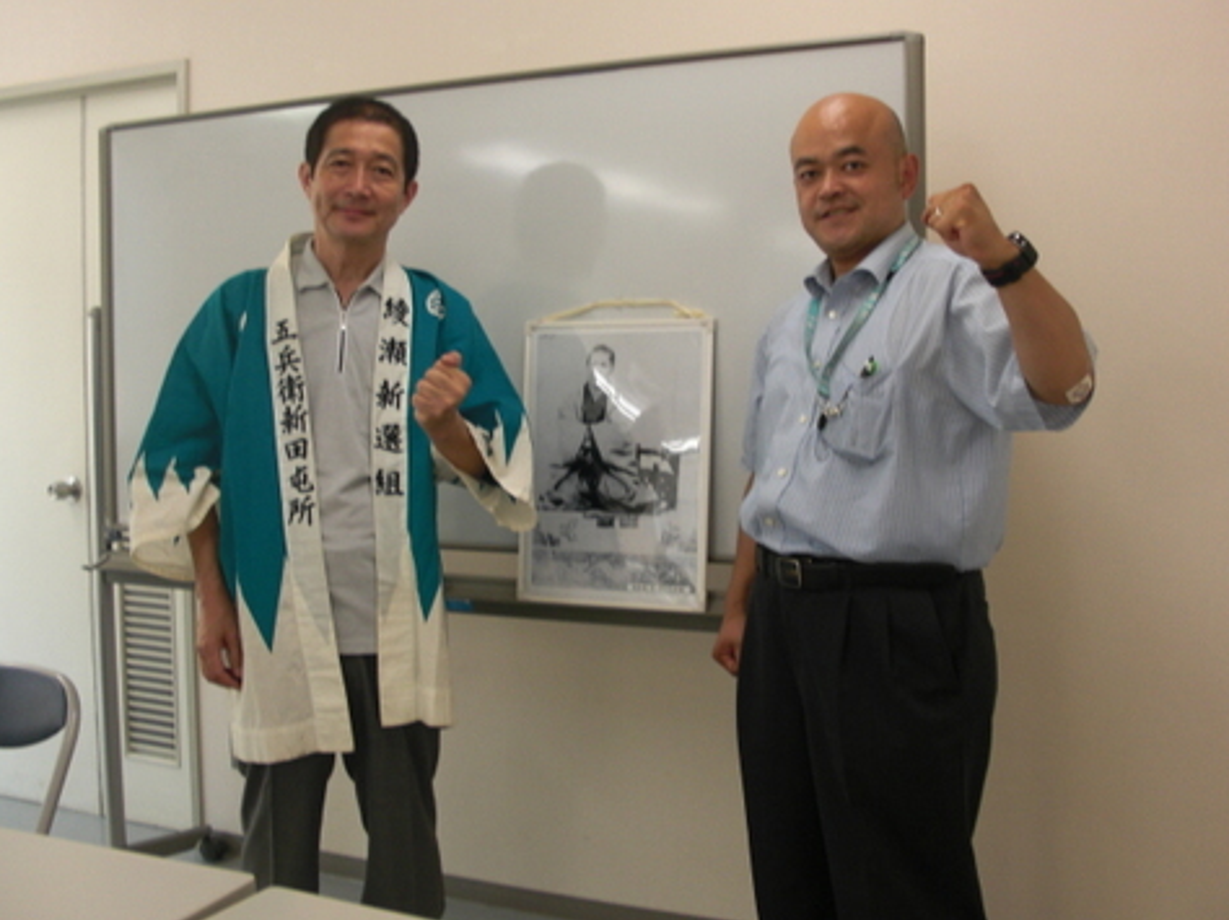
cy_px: 465
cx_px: 625
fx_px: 1348
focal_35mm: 38
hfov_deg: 49.0
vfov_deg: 37.7
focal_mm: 6.3
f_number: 2.8
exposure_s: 1/80
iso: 100
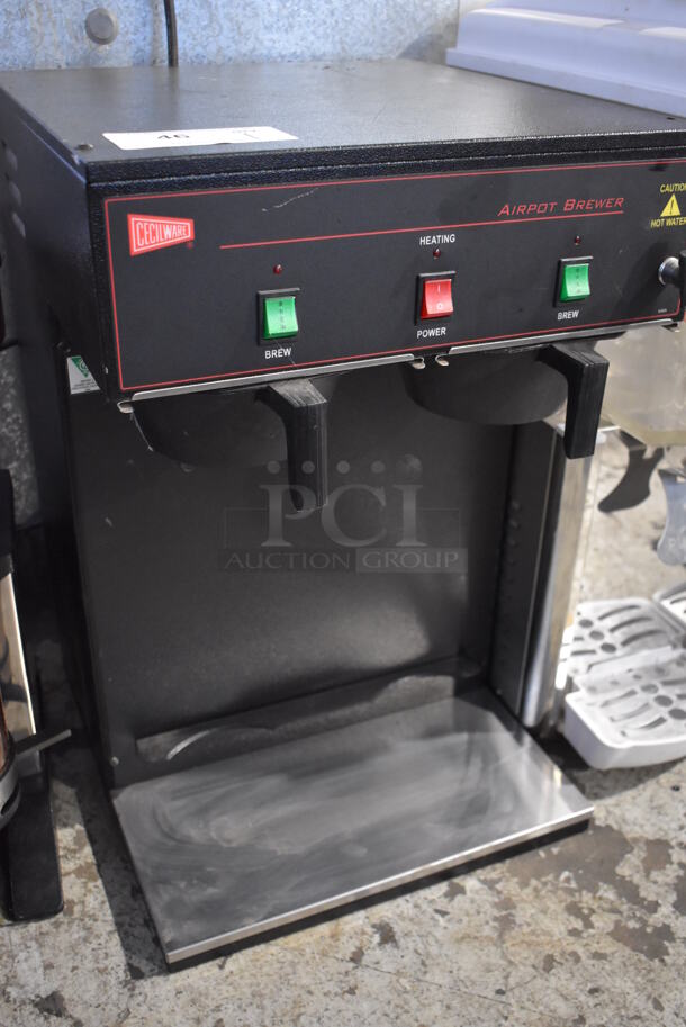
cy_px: 514
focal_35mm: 36
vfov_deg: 53.1
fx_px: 1027
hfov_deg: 36.9
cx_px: 343
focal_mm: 24
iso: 3200
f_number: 3.8
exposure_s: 1/30
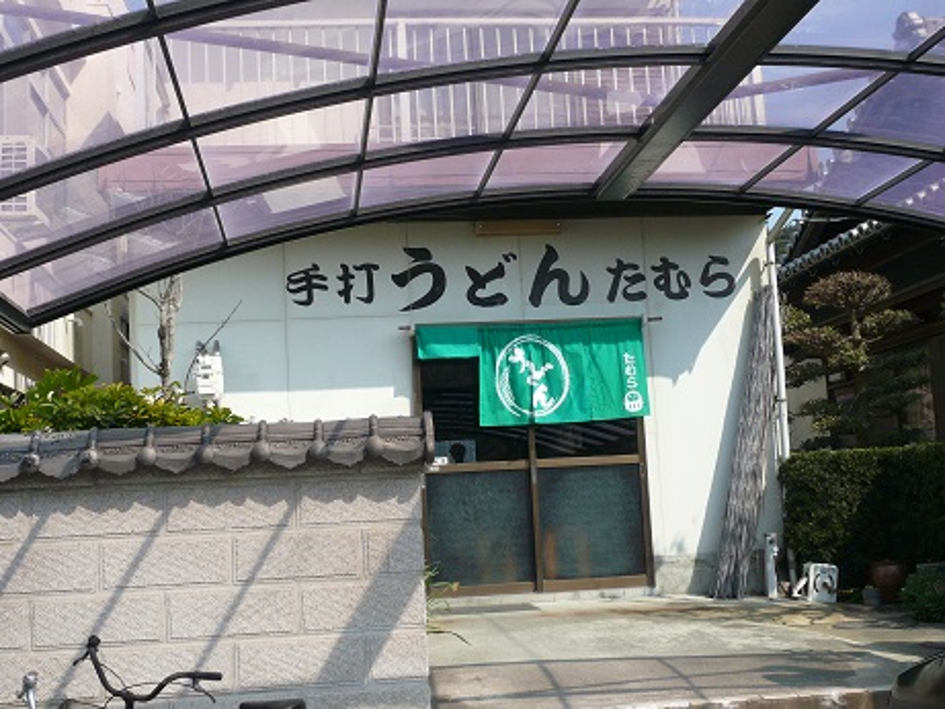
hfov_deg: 38.9
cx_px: 472
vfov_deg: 29.7
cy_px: 354
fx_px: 1338
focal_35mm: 49
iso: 100
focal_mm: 8.1
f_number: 10
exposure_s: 1/125
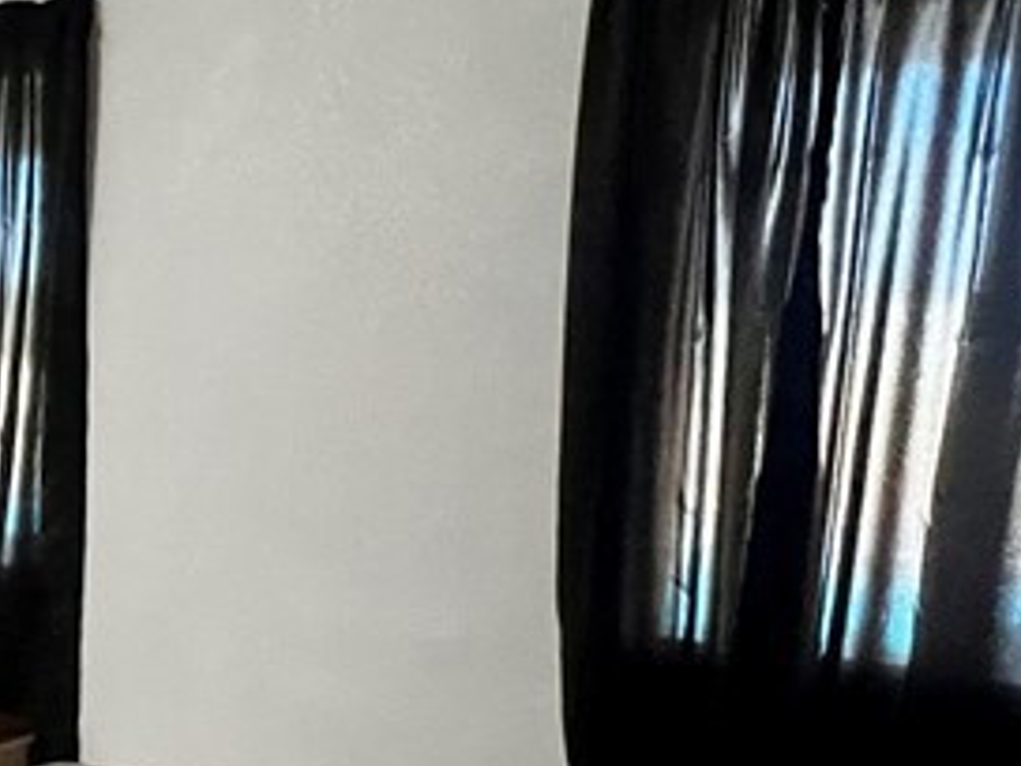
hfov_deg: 32.4
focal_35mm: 49
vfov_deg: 28.7
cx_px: -191
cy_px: 665
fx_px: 1445
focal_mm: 1.57
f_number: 1.8
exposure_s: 1/60
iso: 640
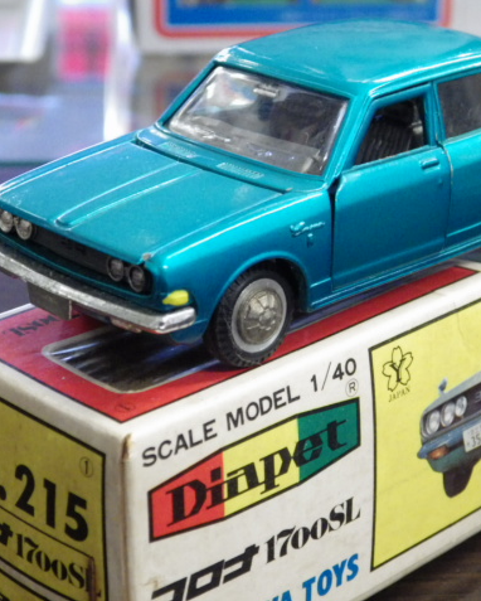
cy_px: 300
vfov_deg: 20.6
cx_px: 297
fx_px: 1654
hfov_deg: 16.5
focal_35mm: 93
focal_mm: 12.8
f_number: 4.2
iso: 800
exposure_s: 1/30
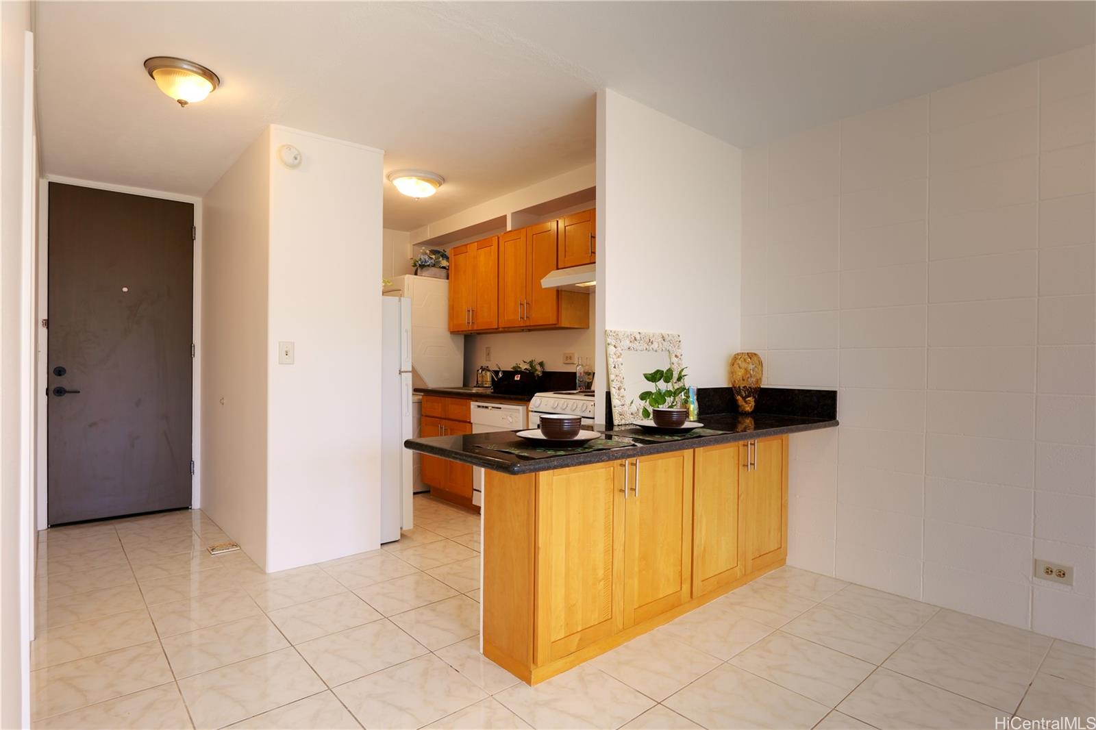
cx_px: 548
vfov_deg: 67.4
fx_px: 548
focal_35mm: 18
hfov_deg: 90.0
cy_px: 365
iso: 100
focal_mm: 18
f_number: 8
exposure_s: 1/13
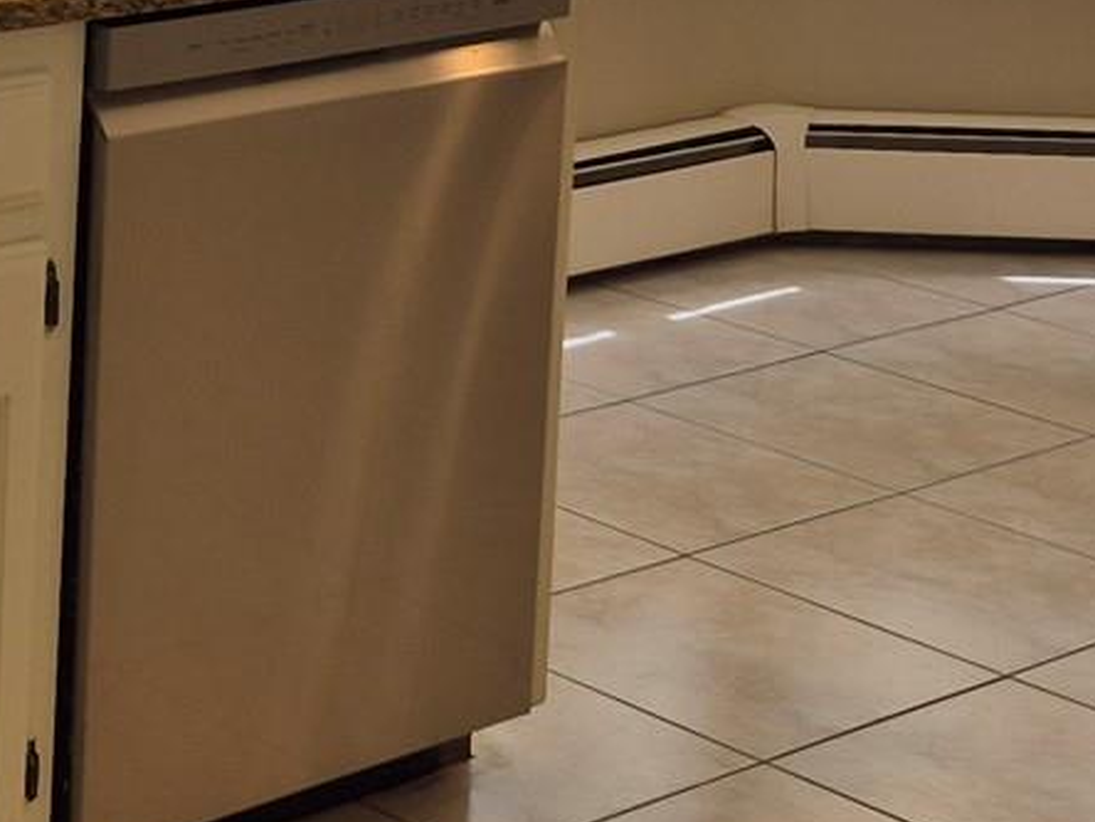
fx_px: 3353
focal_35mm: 106
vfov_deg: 13.4
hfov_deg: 17.6
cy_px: -291
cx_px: -232
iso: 25
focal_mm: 5.4
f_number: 1.8
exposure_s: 1/120
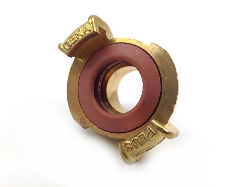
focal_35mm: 33
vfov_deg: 42.9
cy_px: 94
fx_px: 238
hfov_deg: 55.4
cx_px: 125
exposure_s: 1/188
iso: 50
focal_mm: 4.12
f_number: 2.4
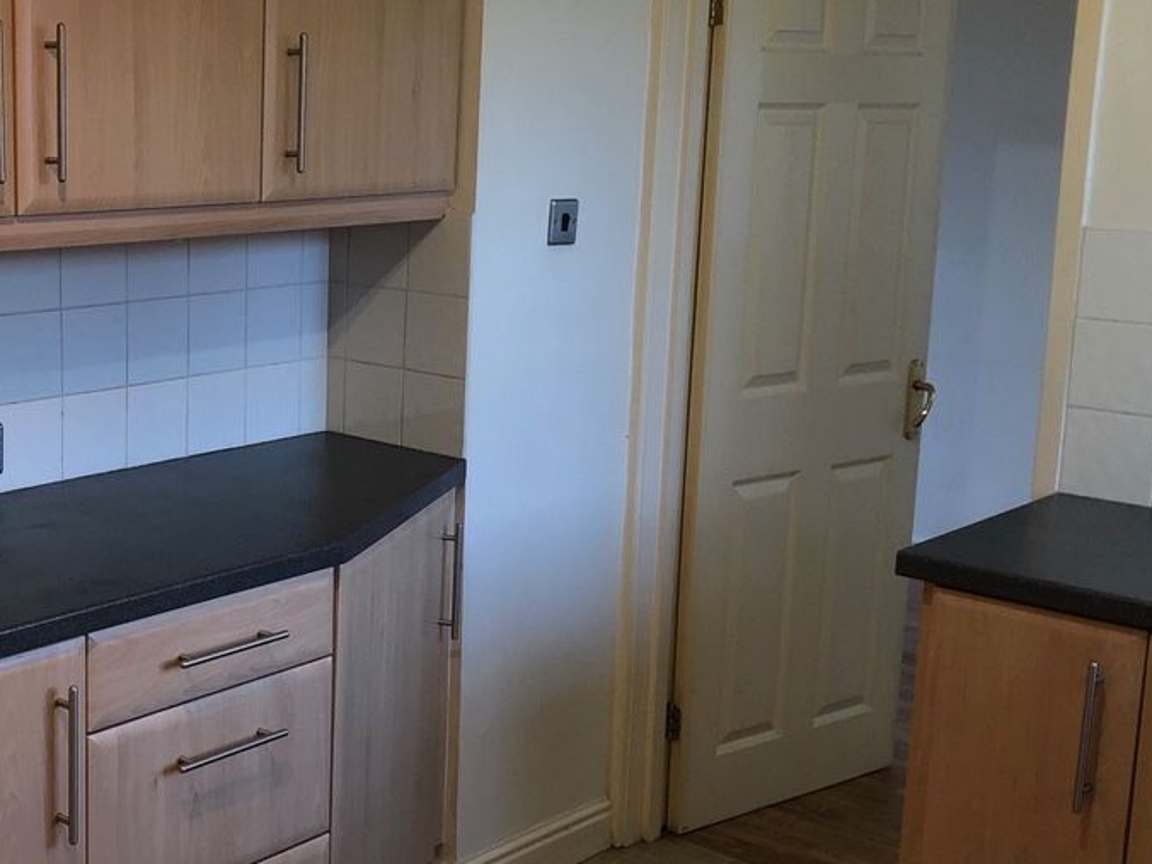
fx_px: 1764
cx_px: 220
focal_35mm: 53
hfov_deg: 35.0
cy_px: 455
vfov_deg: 27.5
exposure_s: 1/14
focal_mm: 4
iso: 100
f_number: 1.8
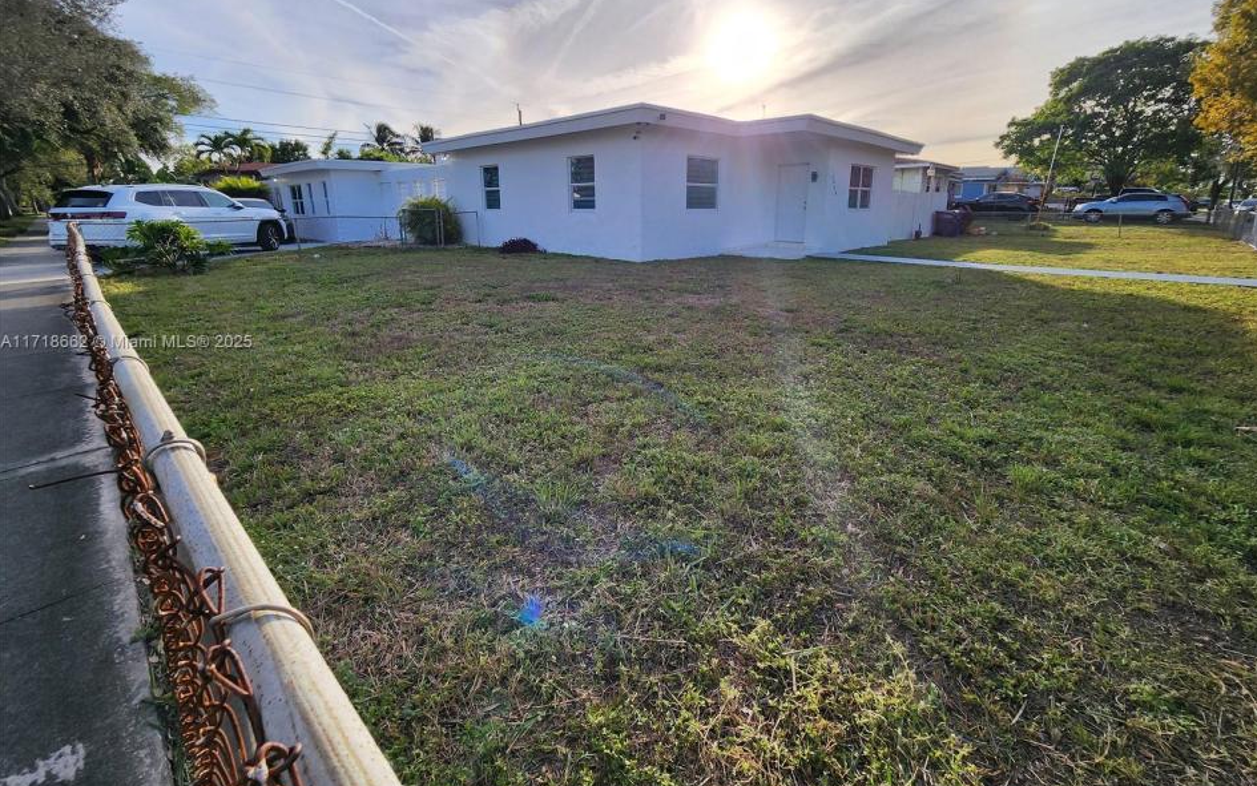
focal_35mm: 14
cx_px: 636
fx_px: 480
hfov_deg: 105.3
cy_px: 343
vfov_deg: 78.3
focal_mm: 2.2
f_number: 2.2
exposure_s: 1/1328
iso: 50
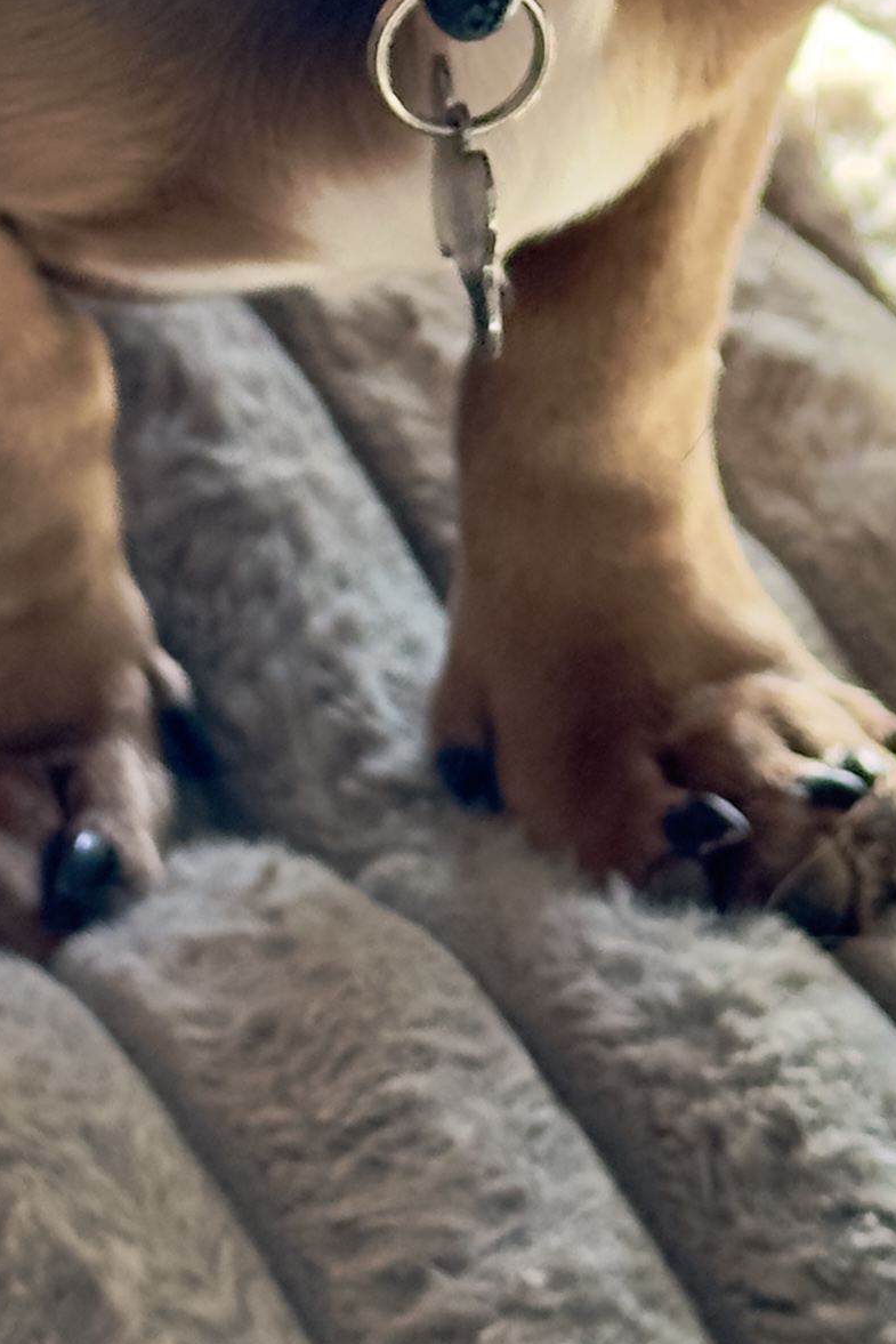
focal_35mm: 171
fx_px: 6382
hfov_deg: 8.0
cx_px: 332
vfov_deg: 11.7
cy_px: -408
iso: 80
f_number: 1.78
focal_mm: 6.86
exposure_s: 1/162
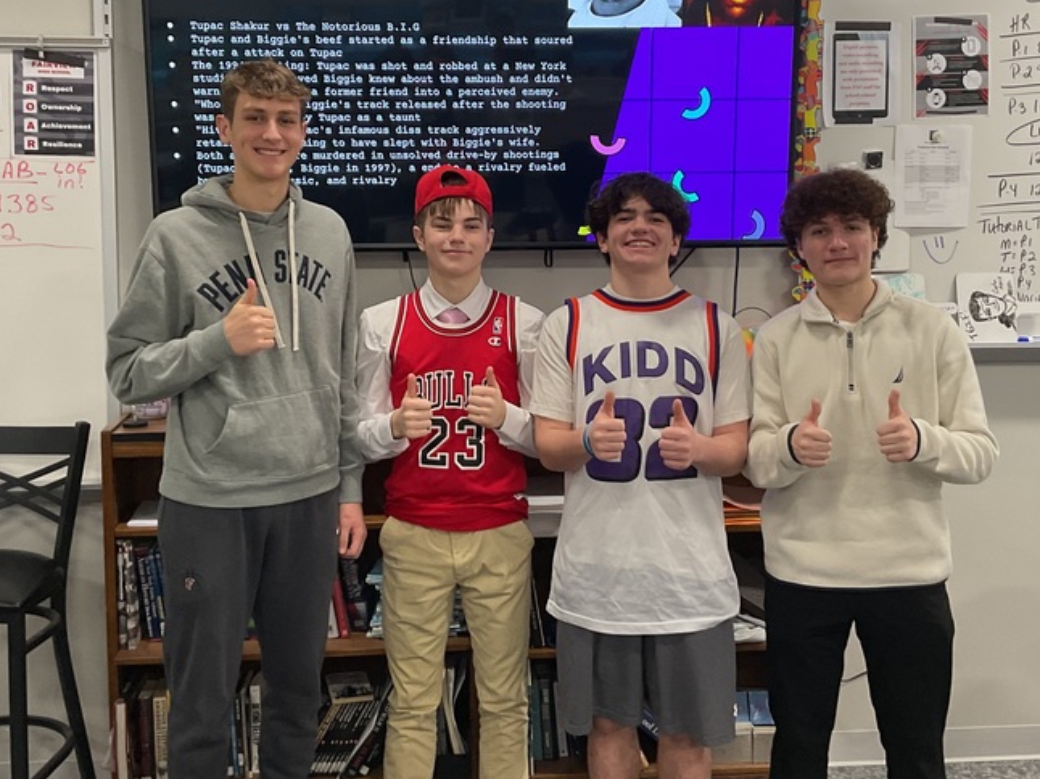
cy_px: 307
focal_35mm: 46
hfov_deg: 41.3
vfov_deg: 31.4
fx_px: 1382
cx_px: 518
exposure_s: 1/60
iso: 80
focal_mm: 3
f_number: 1.8
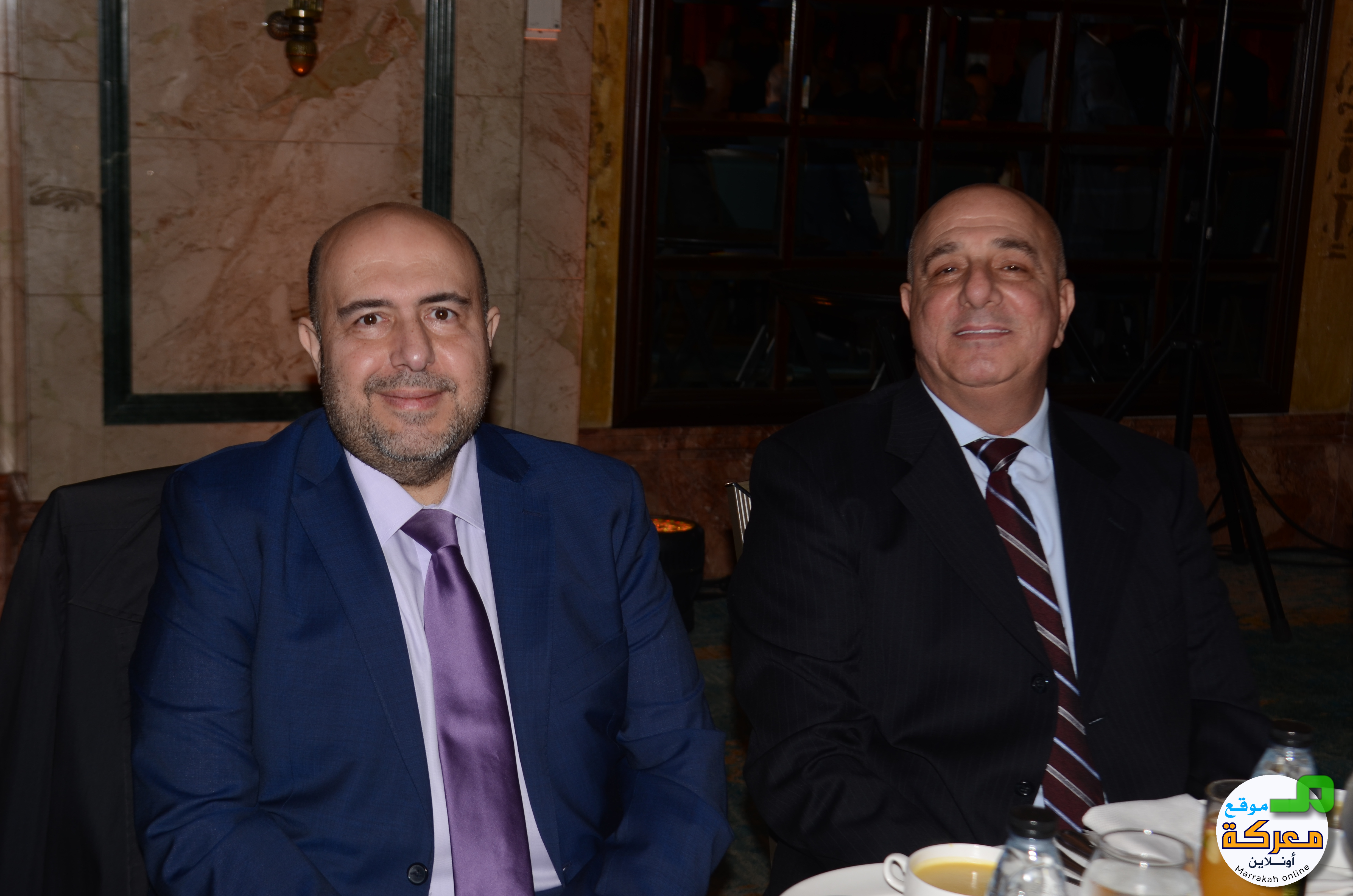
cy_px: 448
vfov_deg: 23.7
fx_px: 2138
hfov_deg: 35.1
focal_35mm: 57
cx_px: 676
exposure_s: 1/250
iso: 100
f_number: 4.5
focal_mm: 38
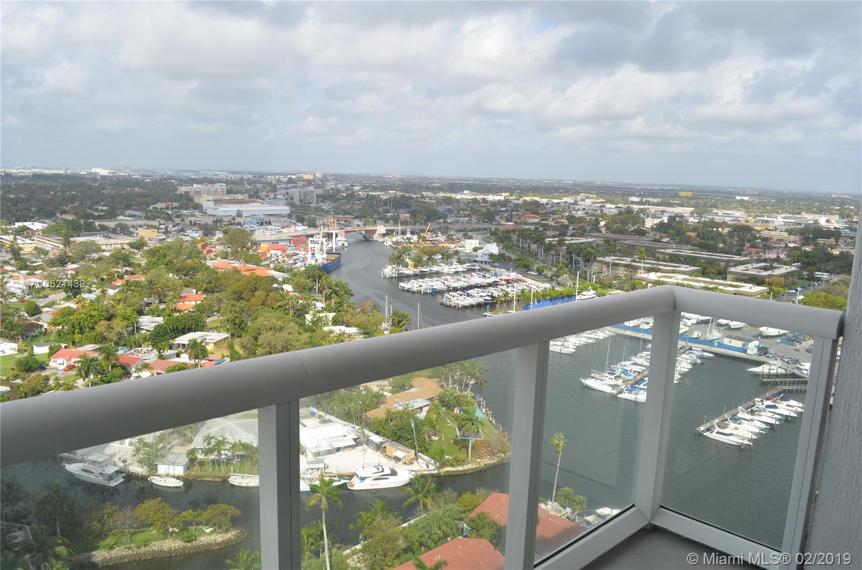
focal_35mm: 27
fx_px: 645
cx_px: 431
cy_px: 285
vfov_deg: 47.7
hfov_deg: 67.5
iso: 100
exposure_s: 1/250
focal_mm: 18
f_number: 8
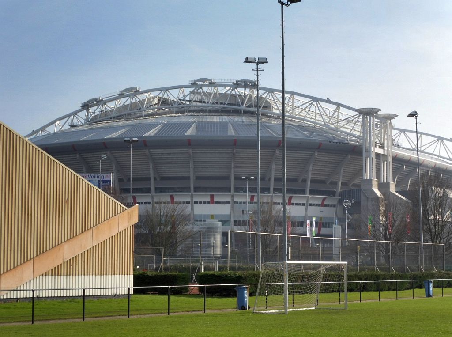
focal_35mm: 75
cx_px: 226
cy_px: 168
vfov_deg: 19.6
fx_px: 977
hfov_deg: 26.0
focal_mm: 13.3
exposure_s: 1/320
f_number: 6.3
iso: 100
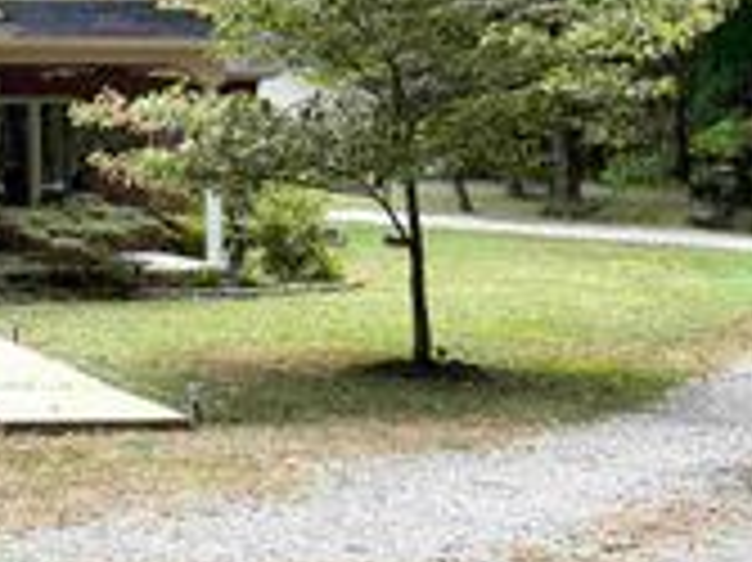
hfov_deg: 24.0
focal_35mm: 72
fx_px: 1563
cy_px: 2
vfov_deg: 19.8
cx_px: -203
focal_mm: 6.76
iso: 100
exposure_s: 1/831
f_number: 1.78
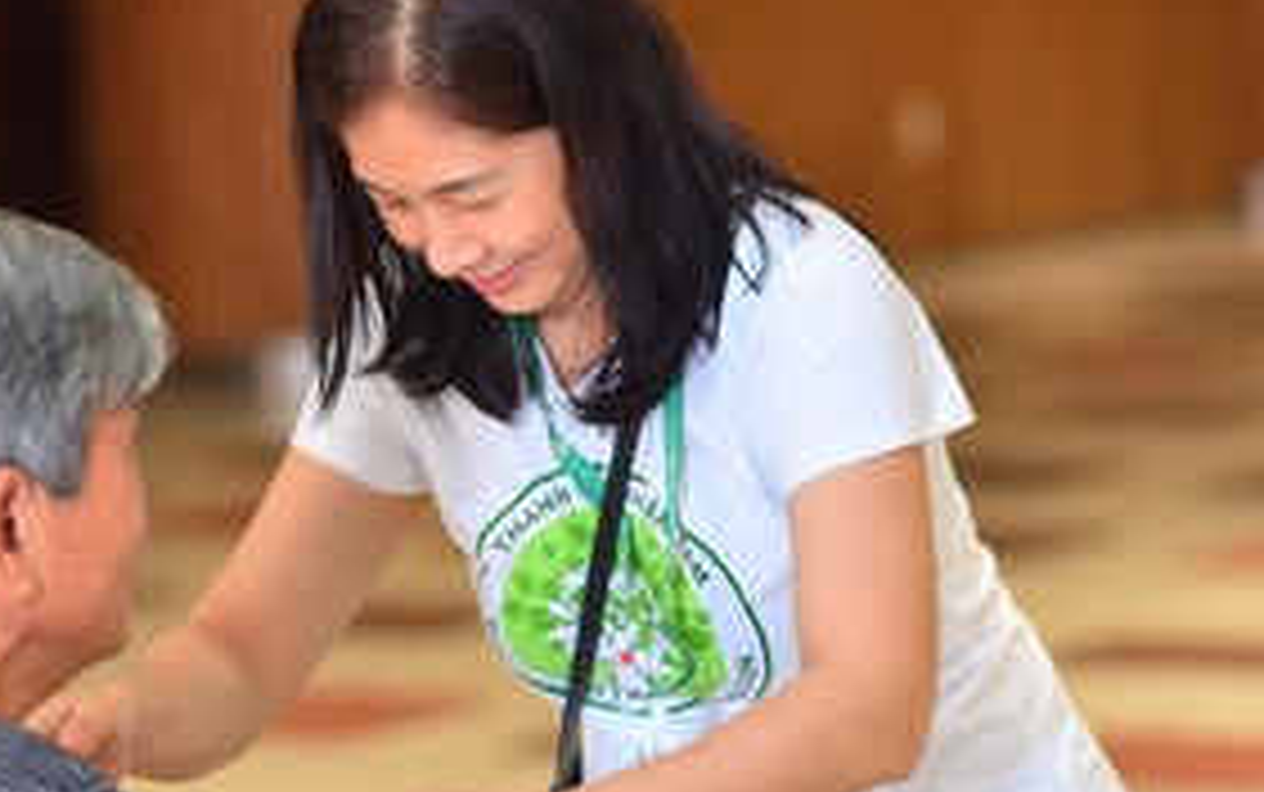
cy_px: 520
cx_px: 139
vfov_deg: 6.6
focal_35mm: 200
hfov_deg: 10.4
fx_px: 6894
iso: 400
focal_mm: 85
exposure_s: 1/100
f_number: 2.5
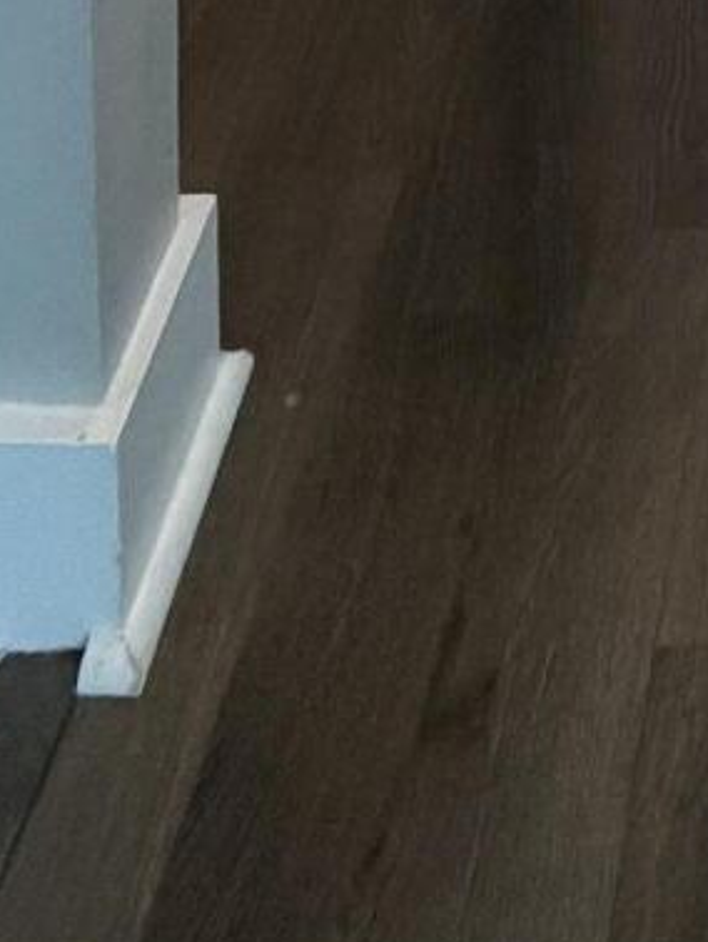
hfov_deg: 17.9
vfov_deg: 13.7
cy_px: -1515
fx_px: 2016
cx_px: 1050
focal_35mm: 74
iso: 250
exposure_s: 1/120
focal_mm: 2.22
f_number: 2.2
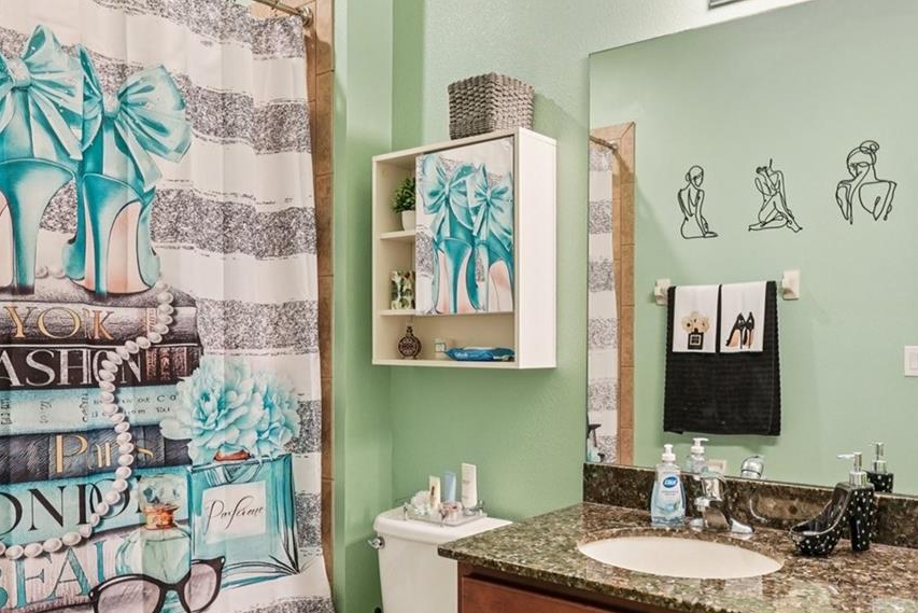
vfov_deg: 43.6
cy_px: 332
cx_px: 552
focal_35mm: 30
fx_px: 765
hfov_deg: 61.4
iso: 400
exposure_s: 1/5
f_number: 8
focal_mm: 16
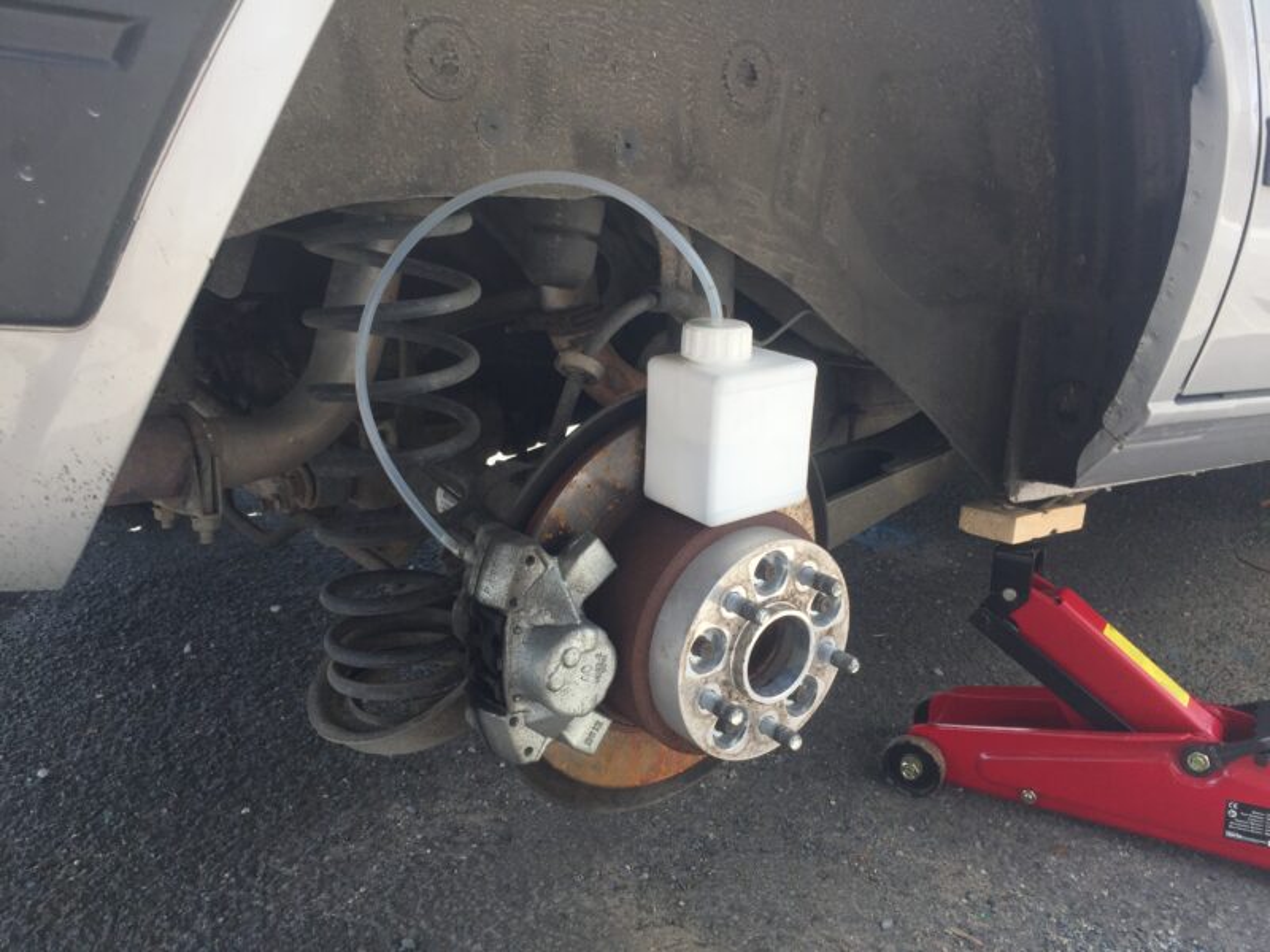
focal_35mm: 29
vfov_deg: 48.2
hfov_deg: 61.7
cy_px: 476
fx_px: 1064
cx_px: 635
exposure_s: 1/501
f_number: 2.2
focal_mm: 4.15
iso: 32
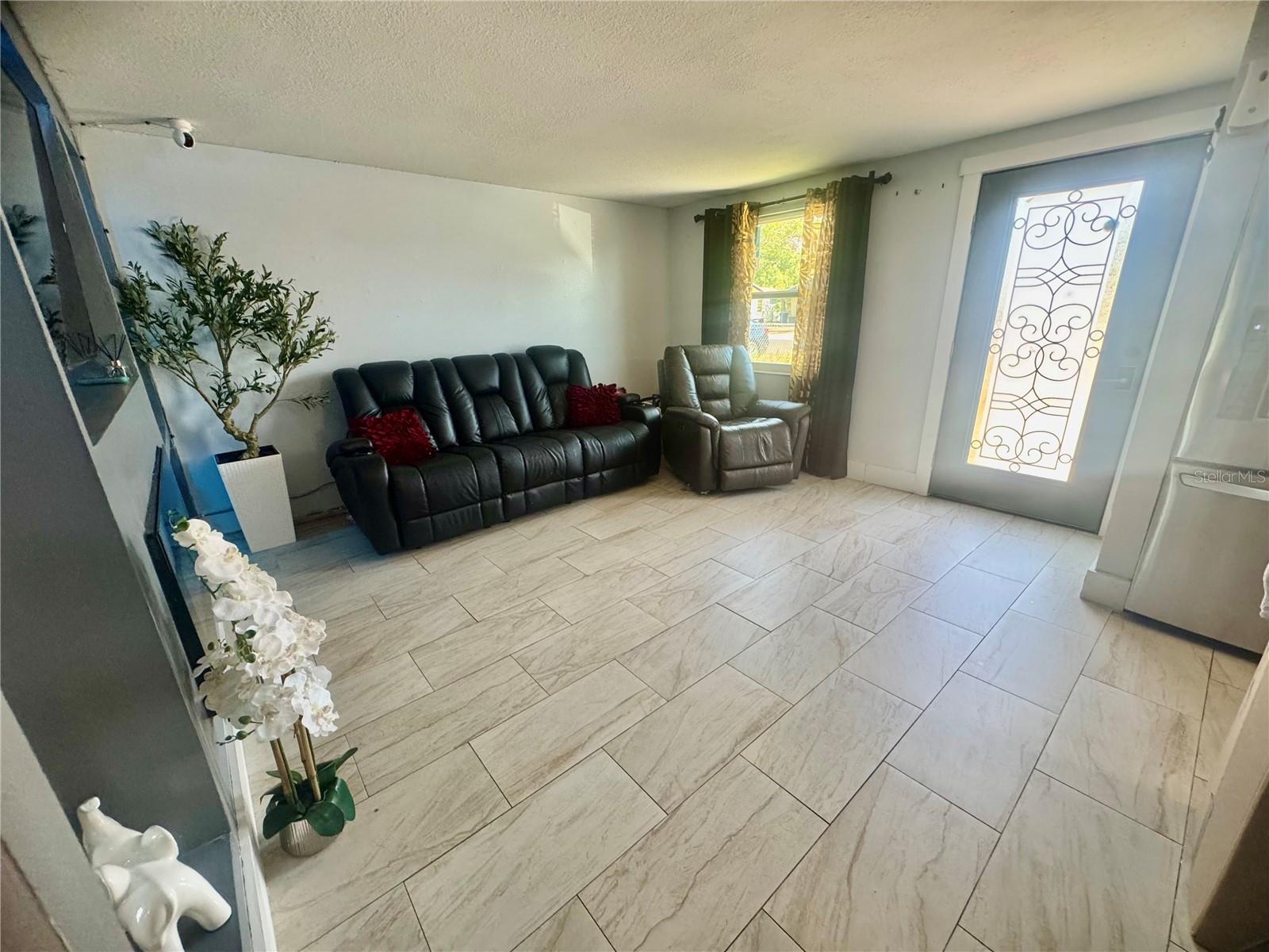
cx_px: 634
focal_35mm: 14
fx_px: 513
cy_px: 476
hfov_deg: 102.1
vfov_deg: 85.7
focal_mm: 2.22
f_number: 2.2
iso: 320
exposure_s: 1/120
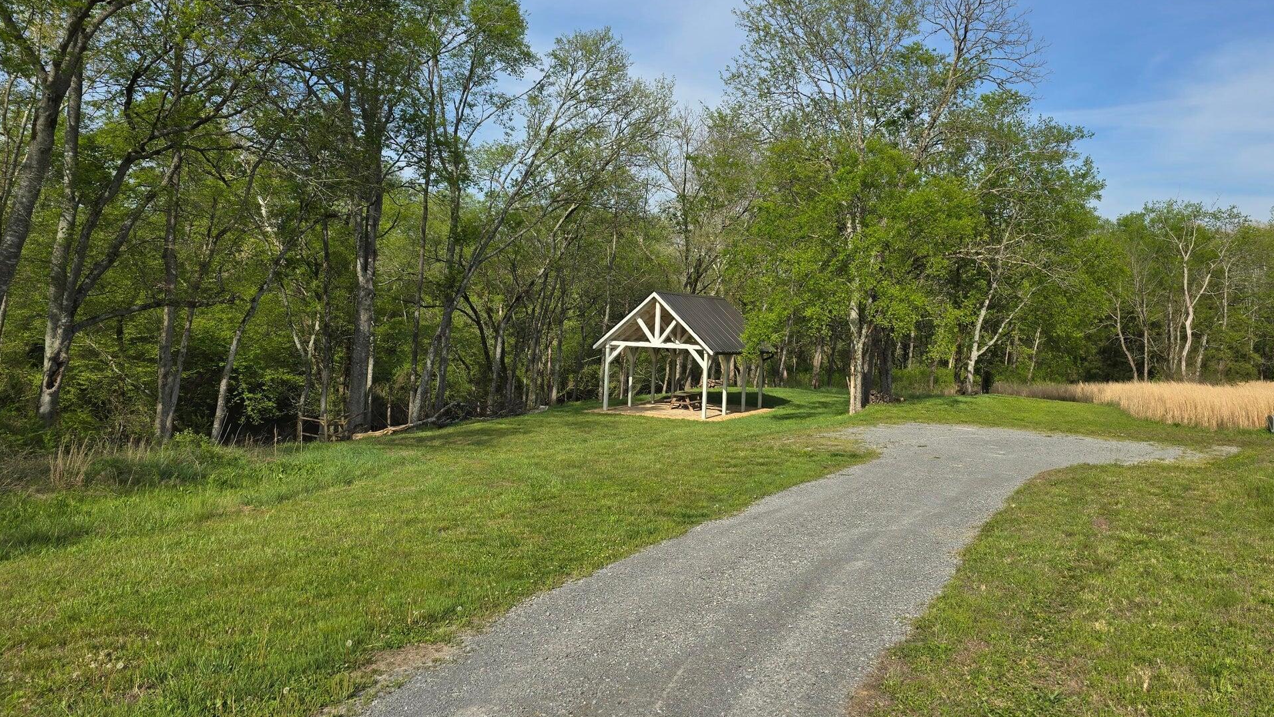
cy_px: 282
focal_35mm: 28
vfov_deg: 41.3
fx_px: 946
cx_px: 710
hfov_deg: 67.7
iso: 12
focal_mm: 6.3
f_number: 1.7
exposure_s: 1/986
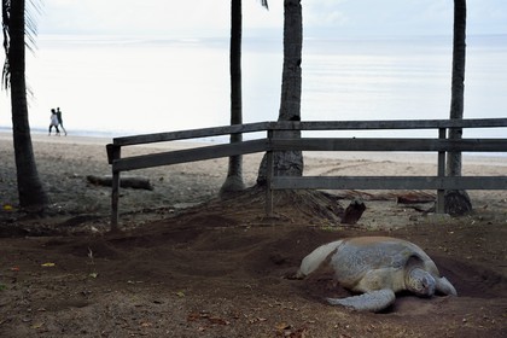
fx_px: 873
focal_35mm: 62
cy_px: 169
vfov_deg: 21.9
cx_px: 254
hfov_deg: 32.4
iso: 2000
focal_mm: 62
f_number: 4.5
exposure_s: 1/50
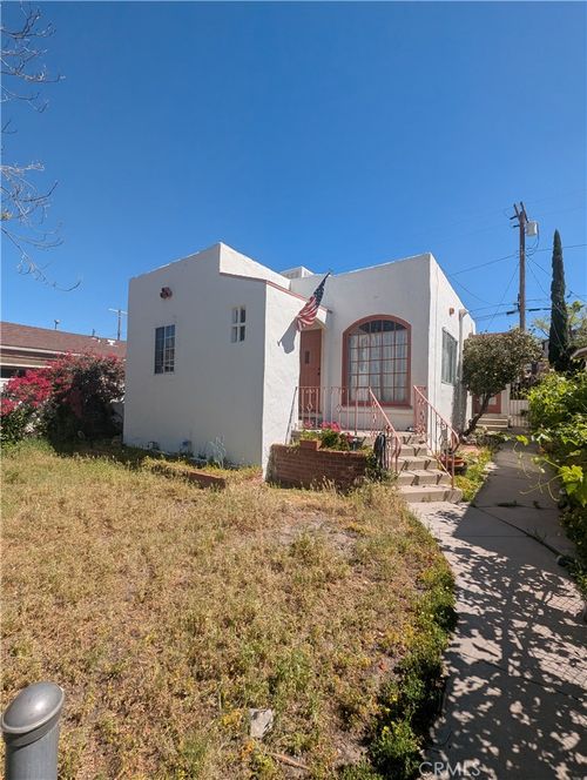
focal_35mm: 13
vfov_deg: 106.1
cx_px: 294
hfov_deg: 90.1
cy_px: 390
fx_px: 293
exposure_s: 1/2475
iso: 47
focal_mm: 1.95
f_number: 2.2
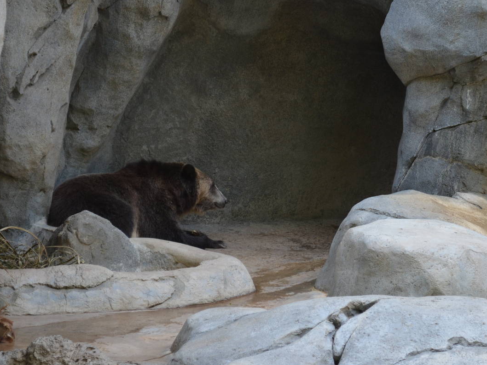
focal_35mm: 120
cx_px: 268
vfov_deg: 12.4
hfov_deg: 16.4
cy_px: 177
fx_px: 1685
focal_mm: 55
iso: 400
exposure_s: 1/125
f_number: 5.6
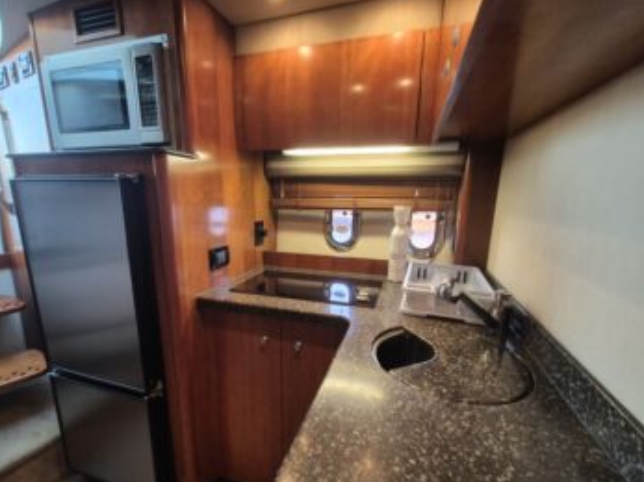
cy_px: 265
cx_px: 308
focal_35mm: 15
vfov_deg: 81.5
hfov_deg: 98.1
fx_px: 279
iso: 400
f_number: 2.2
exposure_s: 1/50
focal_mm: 2.2
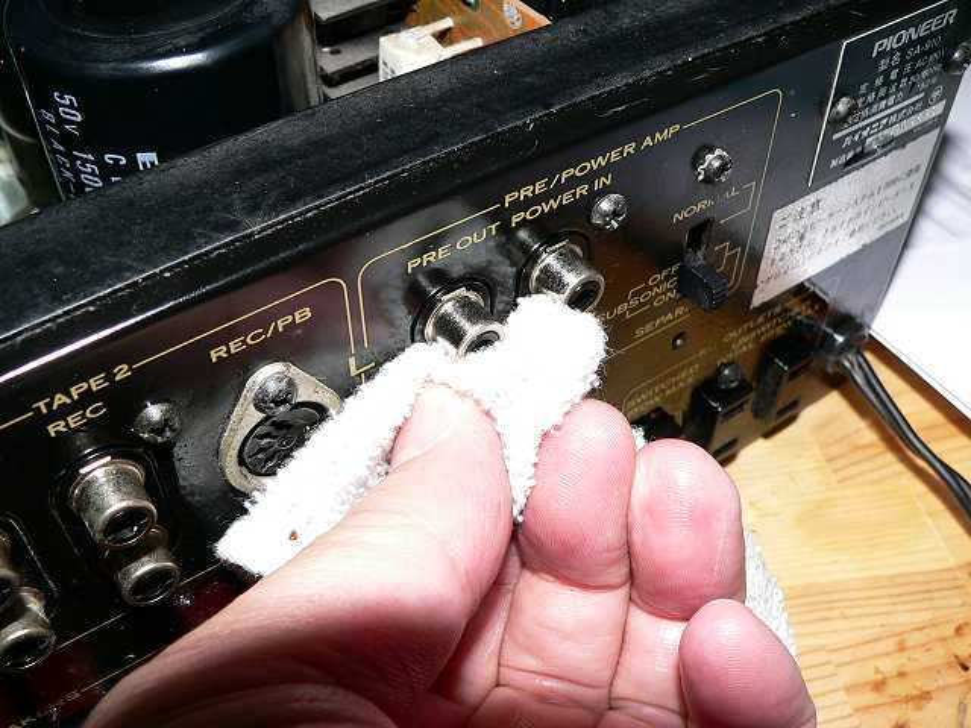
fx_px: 1010
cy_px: 364
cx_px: 486
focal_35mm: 36
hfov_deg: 51.4
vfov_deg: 39.7
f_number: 4
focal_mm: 6
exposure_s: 1/60
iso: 100
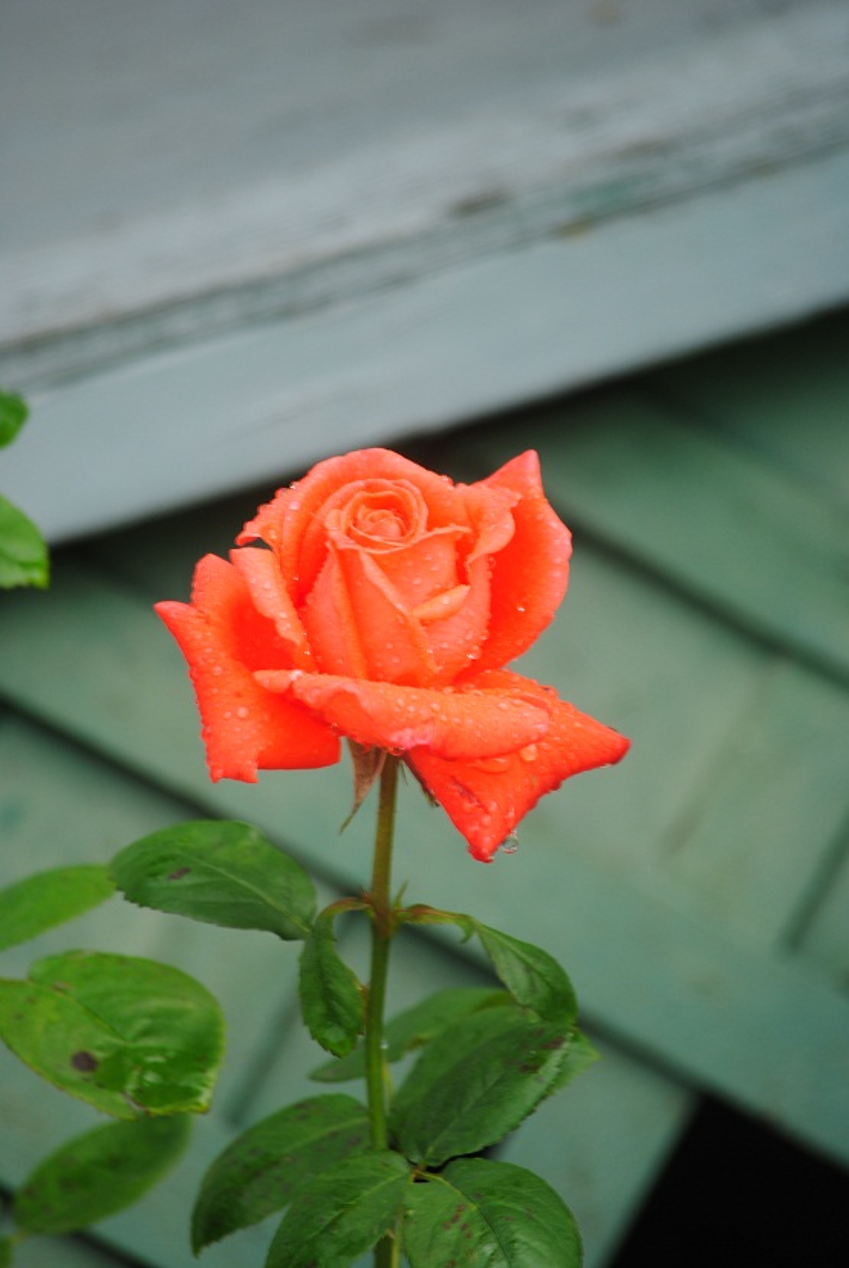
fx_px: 15871
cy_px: 634
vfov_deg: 4.6
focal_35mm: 450
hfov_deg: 3.1
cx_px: 424
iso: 100
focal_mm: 300
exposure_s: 1/50
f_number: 5.6
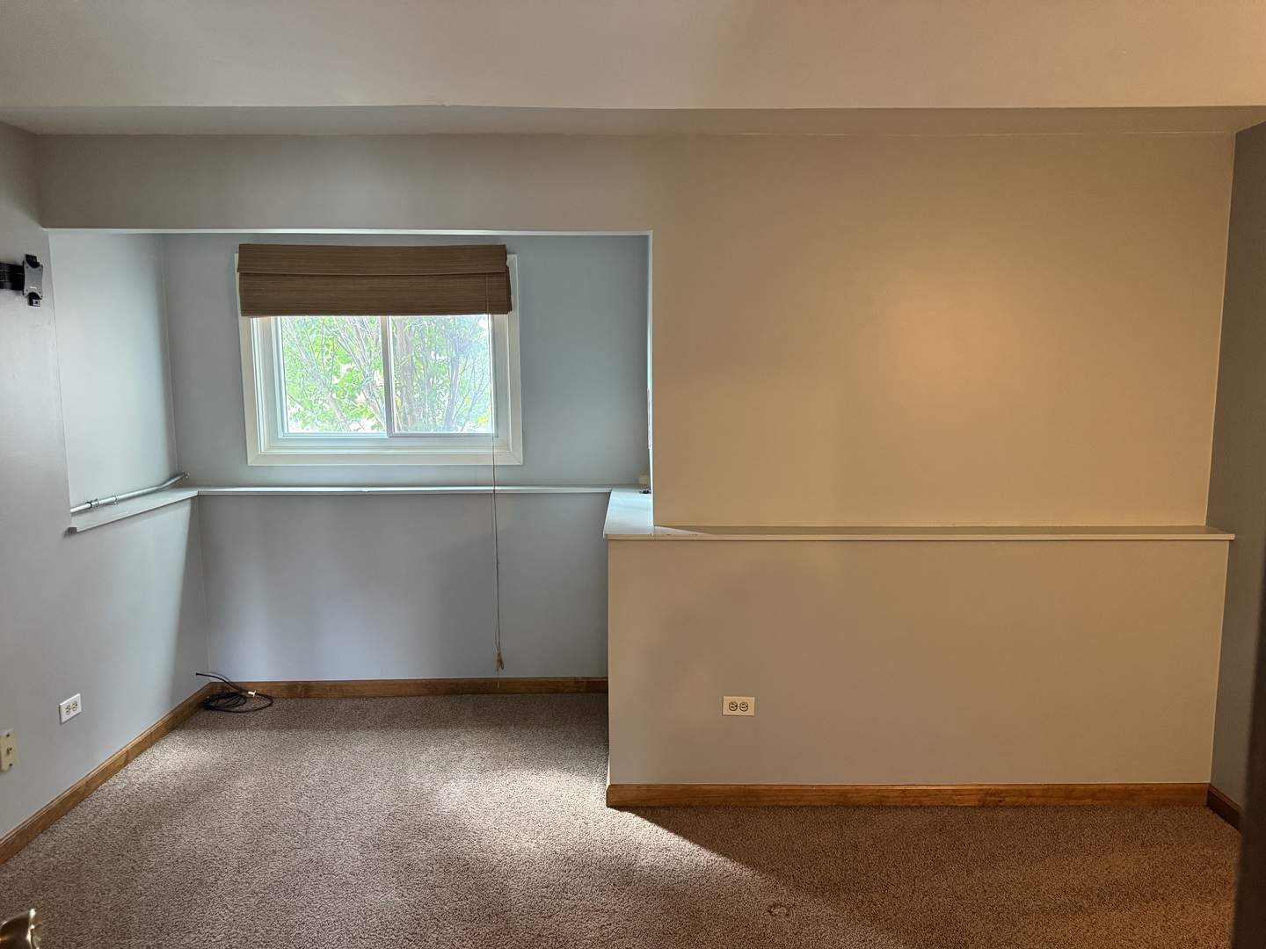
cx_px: 633
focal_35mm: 24
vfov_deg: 56.8
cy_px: 474
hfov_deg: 71.6
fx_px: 878
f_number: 1.78
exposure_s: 1/40
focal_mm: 6.76
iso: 640
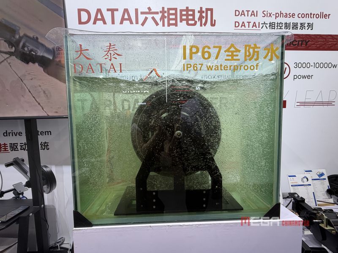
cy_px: 126
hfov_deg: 102.1
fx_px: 137
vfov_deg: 85.7
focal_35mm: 14
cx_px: 169
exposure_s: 1/100
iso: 80
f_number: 2.2
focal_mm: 2.22
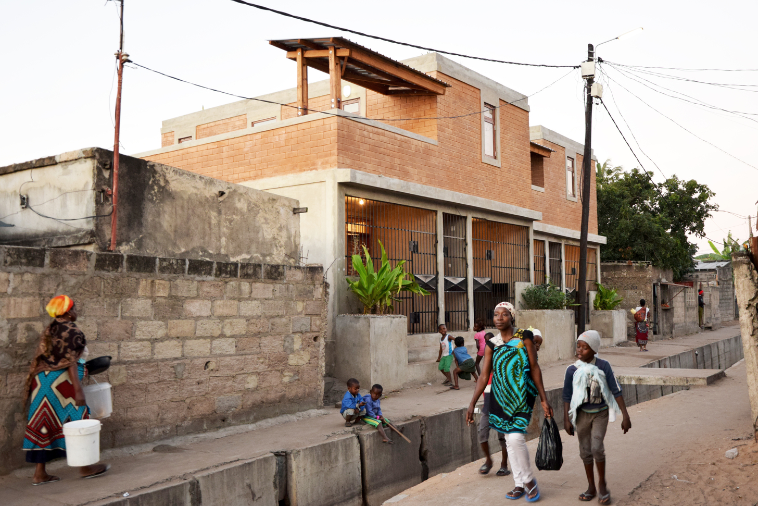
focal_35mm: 34
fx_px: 716
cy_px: 254
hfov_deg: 55.8
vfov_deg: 38.9
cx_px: 373
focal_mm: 22
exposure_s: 1/60
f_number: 4
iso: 640
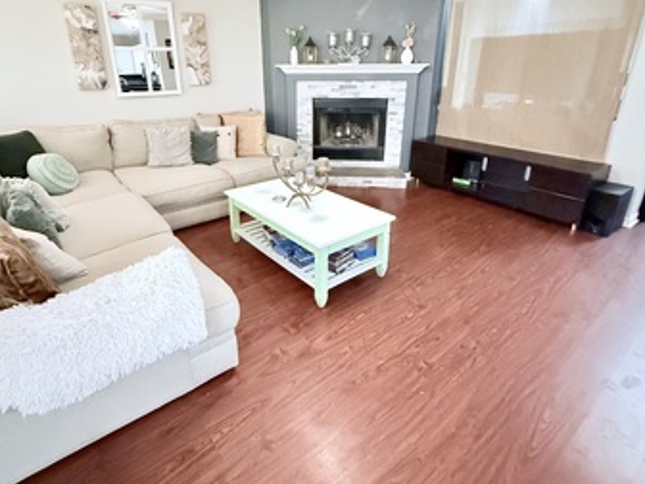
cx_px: 303
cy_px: 200
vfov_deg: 65.5
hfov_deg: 81.7
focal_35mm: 20
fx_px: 373
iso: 1250
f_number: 2.2
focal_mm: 2.22
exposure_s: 1/60
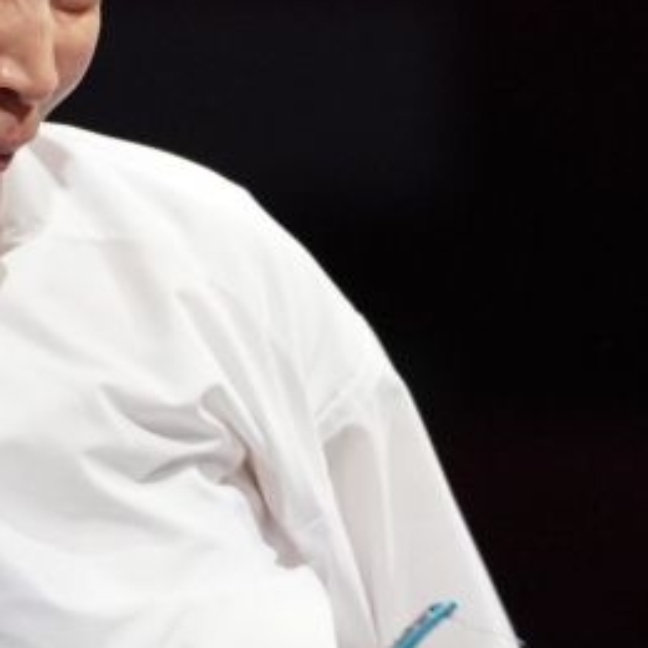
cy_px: 331
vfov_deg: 1.5
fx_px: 24652
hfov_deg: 1.5
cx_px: 444
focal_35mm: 1164
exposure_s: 1/1000
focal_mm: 198
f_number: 2.8
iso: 2500
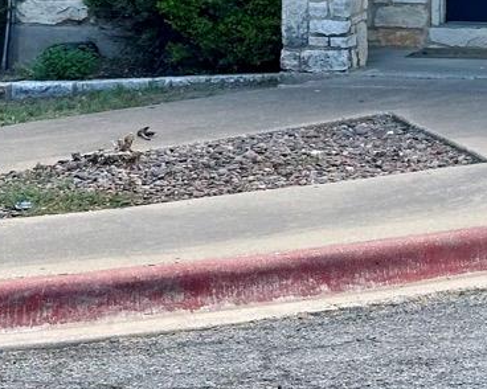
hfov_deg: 11.7
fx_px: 2348
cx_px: 491
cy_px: -281
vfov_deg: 9.1
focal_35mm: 163
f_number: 1.78
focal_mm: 6.86
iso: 64
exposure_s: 1/681
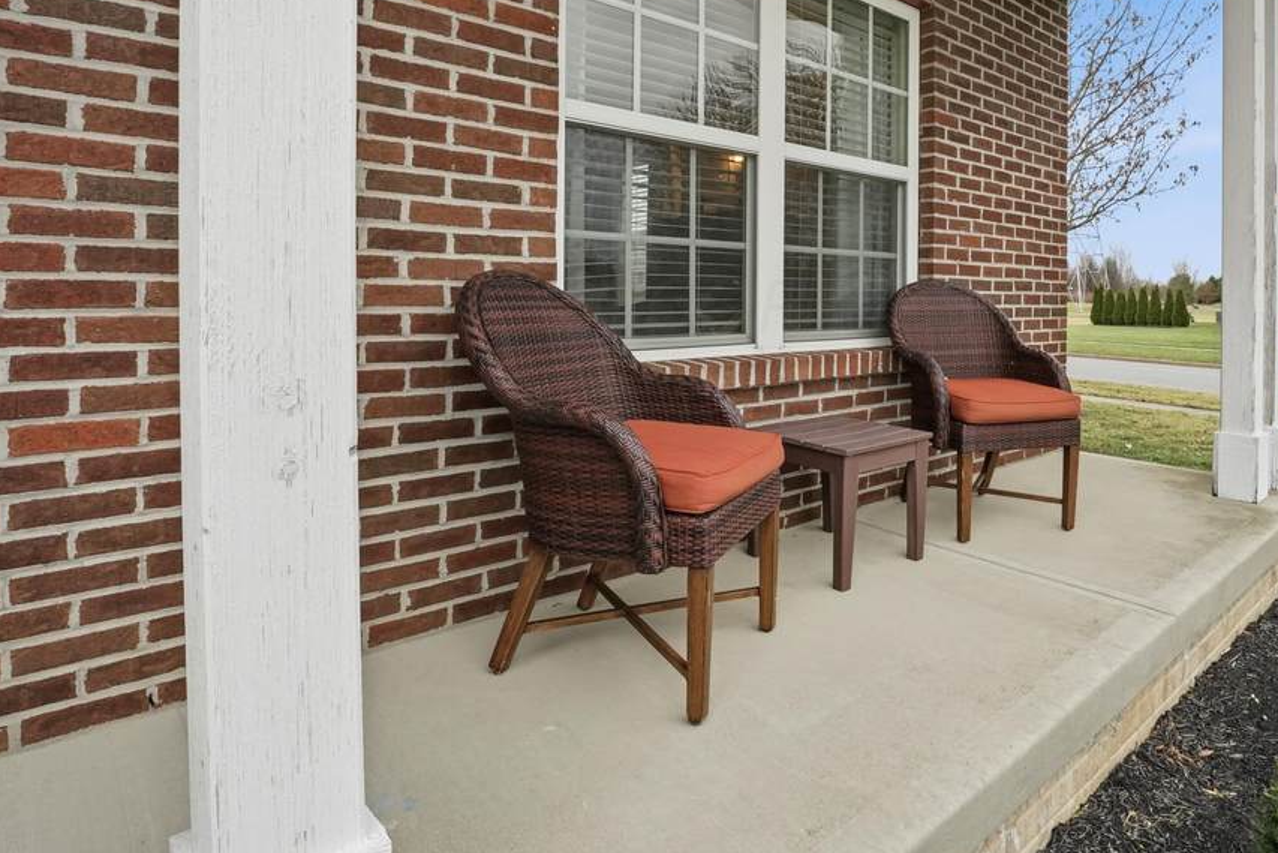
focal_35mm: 21
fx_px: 746
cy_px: 305
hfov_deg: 79.9
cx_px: 787
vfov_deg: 58.5
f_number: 10
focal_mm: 14
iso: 3200
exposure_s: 1/1250
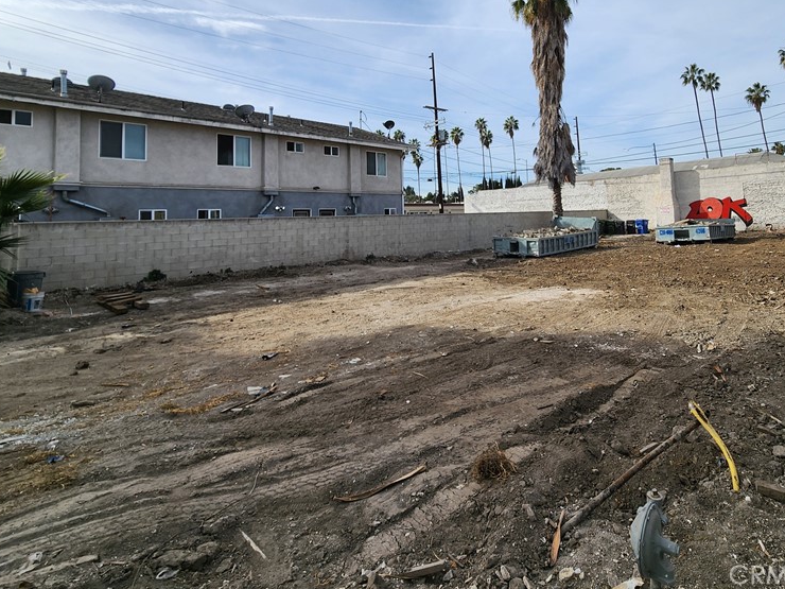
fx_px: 408
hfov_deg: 85.9
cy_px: 183
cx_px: 493
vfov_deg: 69.0
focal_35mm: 18
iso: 50
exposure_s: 1/2517
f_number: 2.2
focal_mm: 2.2
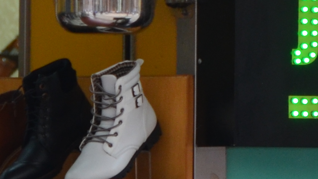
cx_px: 456
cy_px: -114
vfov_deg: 1.4
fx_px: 7119
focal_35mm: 844
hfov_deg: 2.6
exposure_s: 1/125
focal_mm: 90
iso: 400
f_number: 5.6
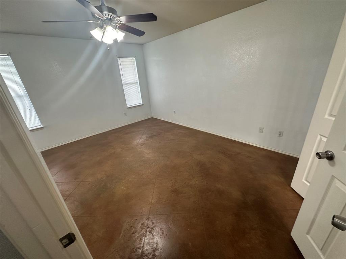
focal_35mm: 14
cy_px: 130
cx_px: 173
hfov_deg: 102.1
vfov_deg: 85.7
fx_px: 140
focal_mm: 2.22
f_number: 2.2
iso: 200
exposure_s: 1/120
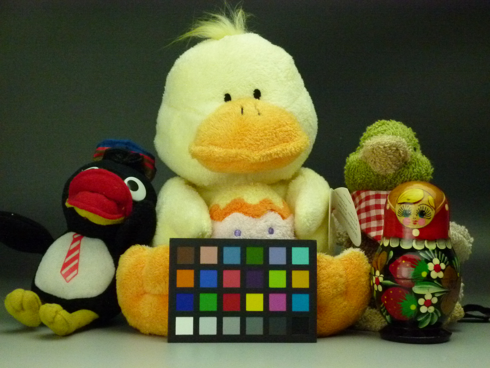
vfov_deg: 21.9
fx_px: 948
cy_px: 184
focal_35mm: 67
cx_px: 245
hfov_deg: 29.0
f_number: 5
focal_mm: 12
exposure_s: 1/500
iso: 800
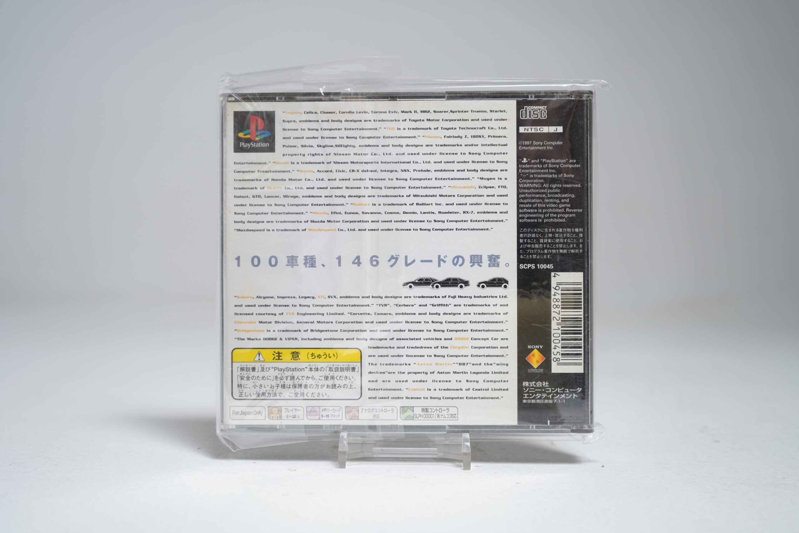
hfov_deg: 41.1
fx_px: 1065
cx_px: 400
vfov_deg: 28.1
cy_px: 266
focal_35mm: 48
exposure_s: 1/6
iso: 100
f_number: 5.6
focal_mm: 48
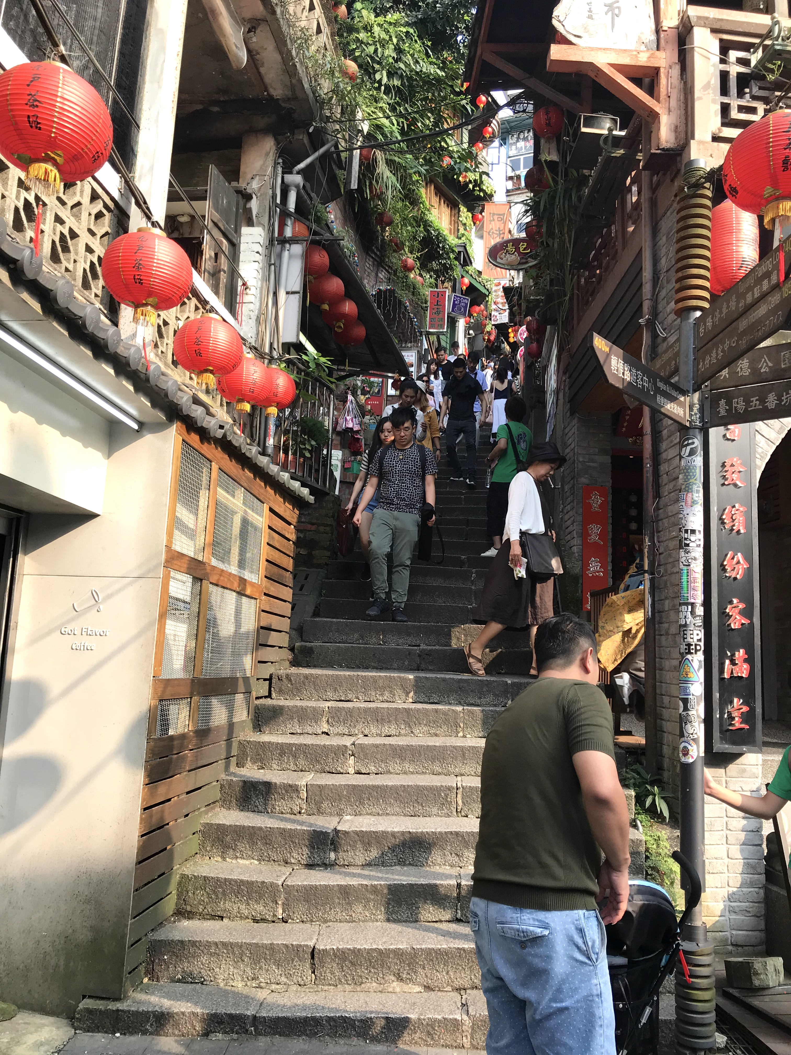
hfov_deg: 49.7
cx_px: 396
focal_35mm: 28
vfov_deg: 63.4
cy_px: 528
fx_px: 853
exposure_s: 1/299
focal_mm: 3.99
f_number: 1.8
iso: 20
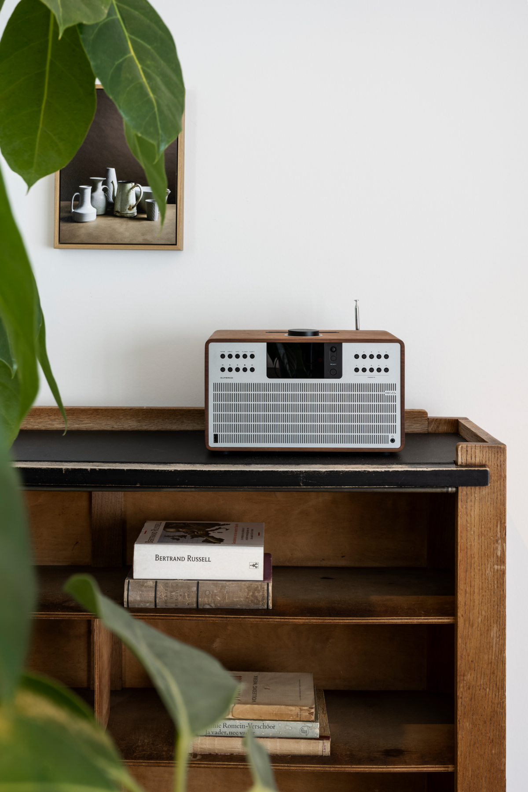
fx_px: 792
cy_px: 396
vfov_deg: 53.1
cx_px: 264
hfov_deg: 36.9
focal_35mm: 36
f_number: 9
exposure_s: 4
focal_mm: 36
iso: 31
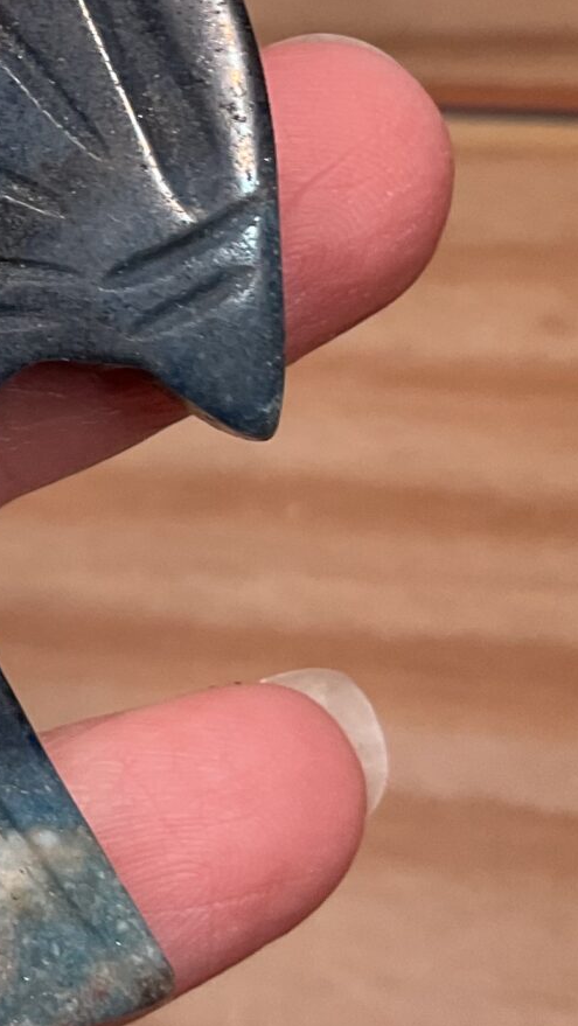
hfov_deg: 12.5
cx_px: -297
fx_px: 2505
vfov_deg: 22.9
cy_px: 238
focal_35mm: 92
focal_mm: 3
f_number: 1.8
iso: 64
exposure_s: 1/100
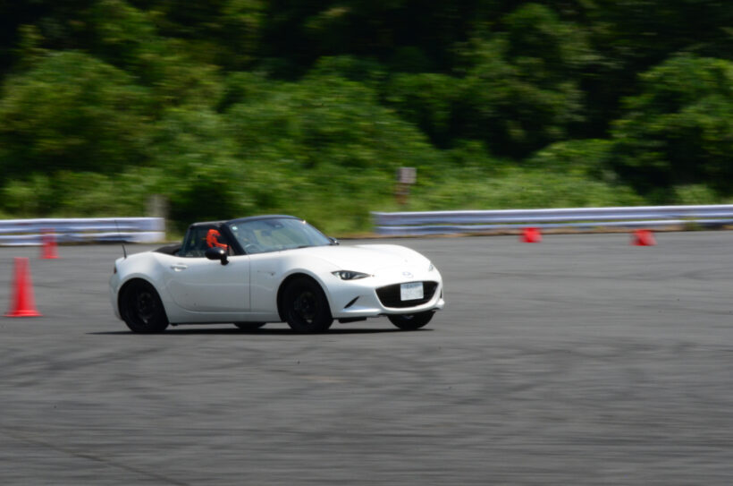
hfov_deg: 7.6
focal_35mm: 270
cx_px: 366
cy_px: 243
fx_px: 5486
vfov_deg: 5.1
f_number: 36
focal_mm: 180
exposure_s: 1/60
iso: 640
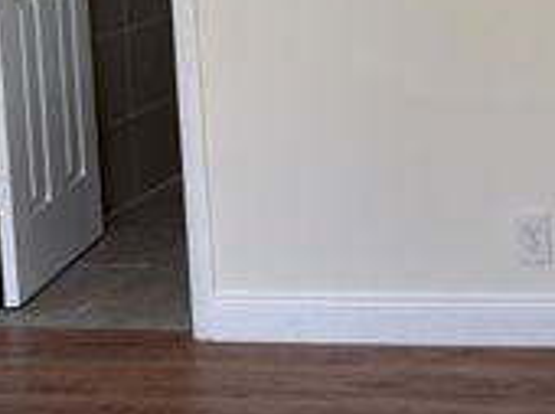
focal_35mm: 84
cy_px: -99
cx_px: 774
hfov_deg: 20.7
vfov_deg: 16.7
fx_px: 1345
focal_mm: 6.76
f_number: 1.78
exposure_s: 1/104
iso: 200
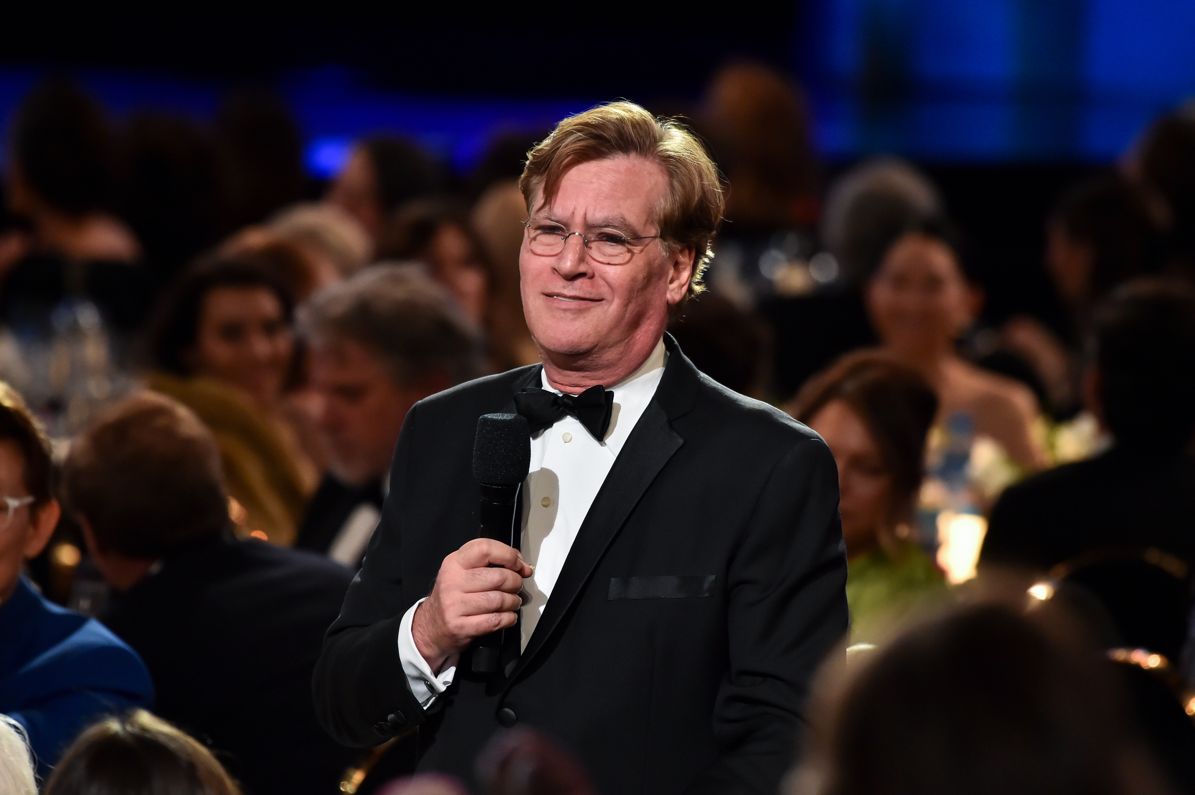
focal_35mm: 390
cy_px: 398
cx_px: 598
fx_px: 12937
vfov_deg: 3.5
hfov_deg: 5.3
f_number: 5.6
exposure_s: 1/200
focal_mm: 390
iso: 4000
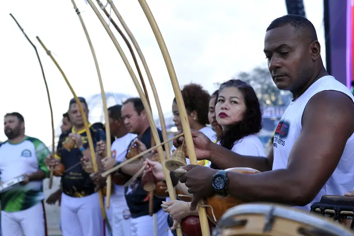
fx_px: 737
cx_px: 177
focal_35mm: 75
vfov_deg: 18.2
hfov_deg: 27.0
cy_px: 118
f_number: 4.5
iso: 280
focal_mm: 50
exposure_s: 1/200
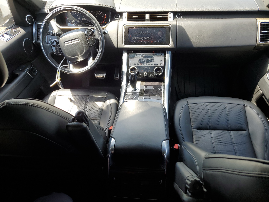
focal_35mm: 26
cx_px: 134
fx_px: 202
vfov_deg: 53.1
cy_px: 101
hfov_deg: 67.3
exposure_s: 1/204
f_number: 1.5
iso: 50
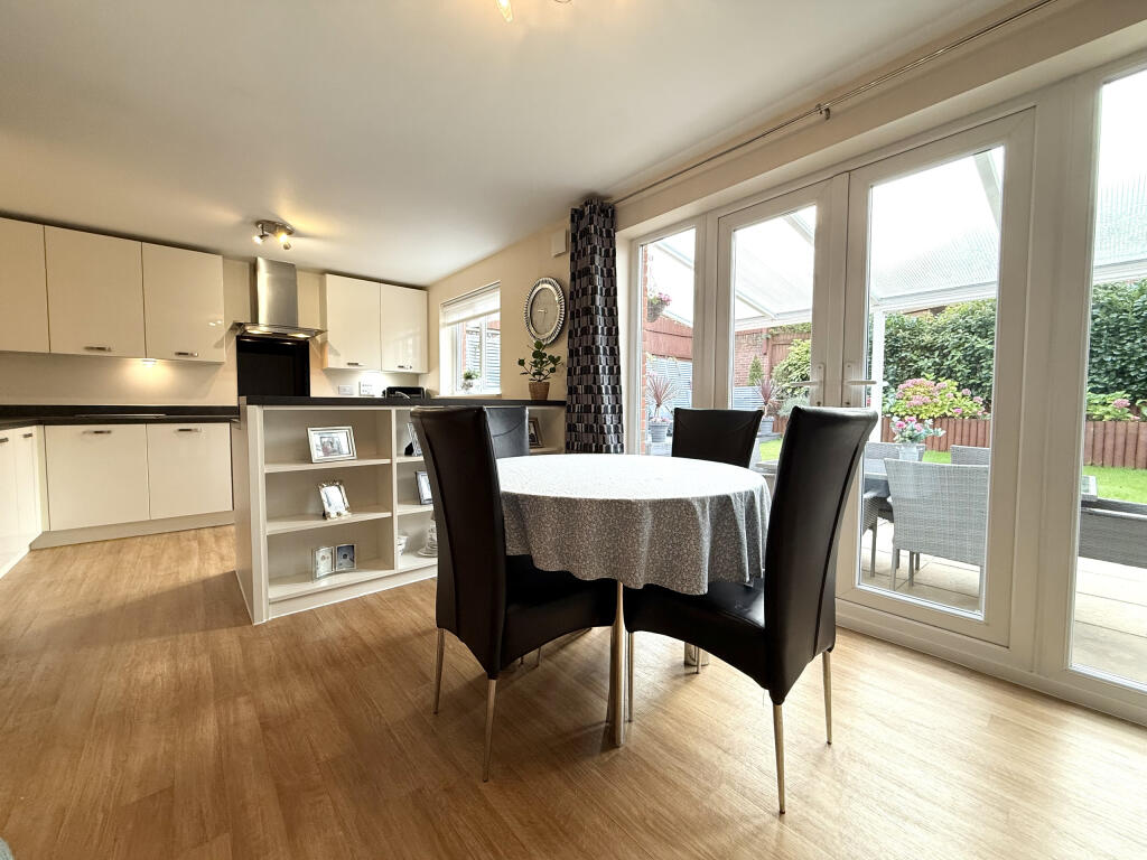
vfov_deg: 85.7
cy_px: 430
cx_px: 574
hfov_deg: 102.1
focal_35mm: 14
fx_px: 464
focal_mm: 2.22
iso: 160
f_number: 2.2
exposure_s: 1/100
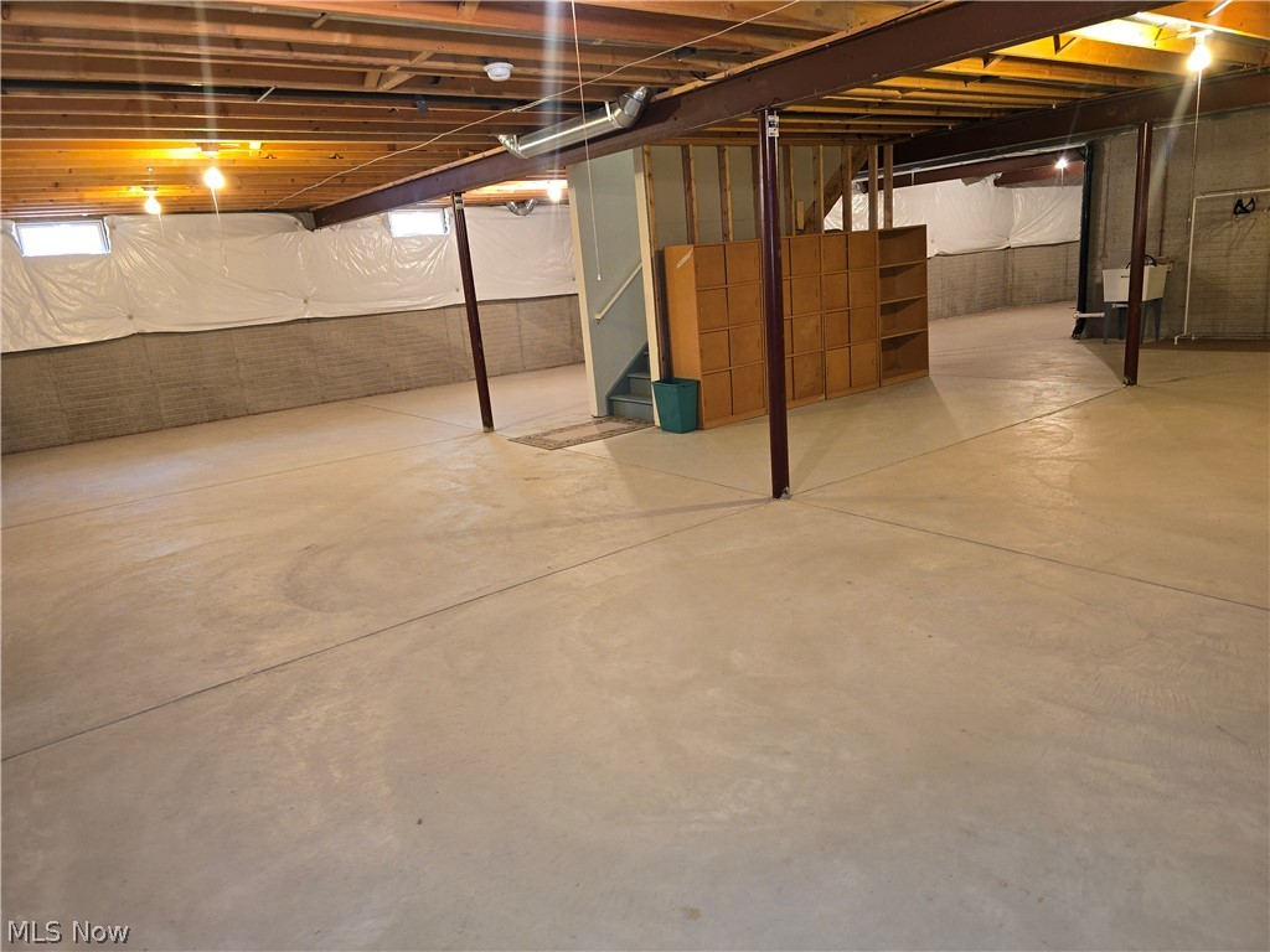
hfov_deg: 73.9
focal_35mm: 23
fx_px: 844
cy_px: 476
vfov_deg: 58.9
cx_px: 635
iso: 125
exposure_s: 1/15
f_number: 1.7
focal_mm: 6.3
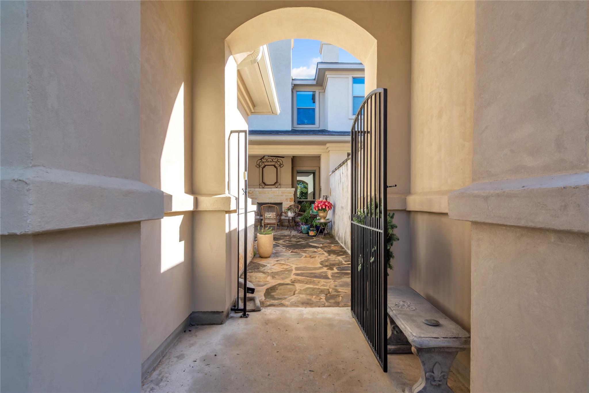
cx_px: 294
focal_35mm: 15
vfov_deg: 77.3
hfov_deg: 100.4
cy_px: 196
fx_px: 245
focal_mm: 10
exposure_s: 1/80
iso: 125
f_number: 9
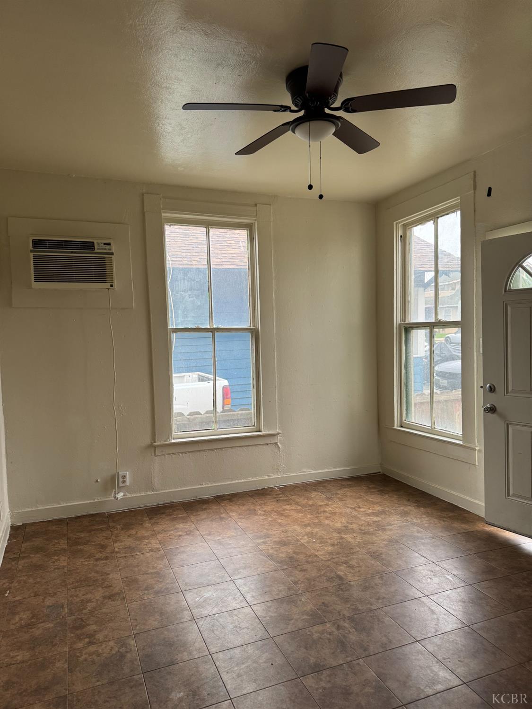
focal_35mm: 24
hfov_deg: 56.8
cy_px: 354
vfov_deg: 71.6
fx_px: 492
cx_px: 266
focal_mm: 6.76
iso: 200
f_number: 1.78
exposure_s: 1/74
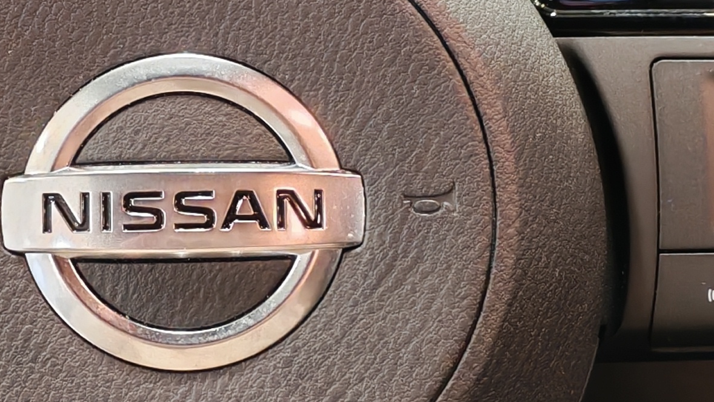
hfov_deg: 17.1
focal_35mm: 125
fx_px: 2367
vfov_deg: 9.7
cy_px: 181
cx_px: 208
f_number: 1.9
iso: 2000
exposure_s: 1/50
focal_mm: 6.12
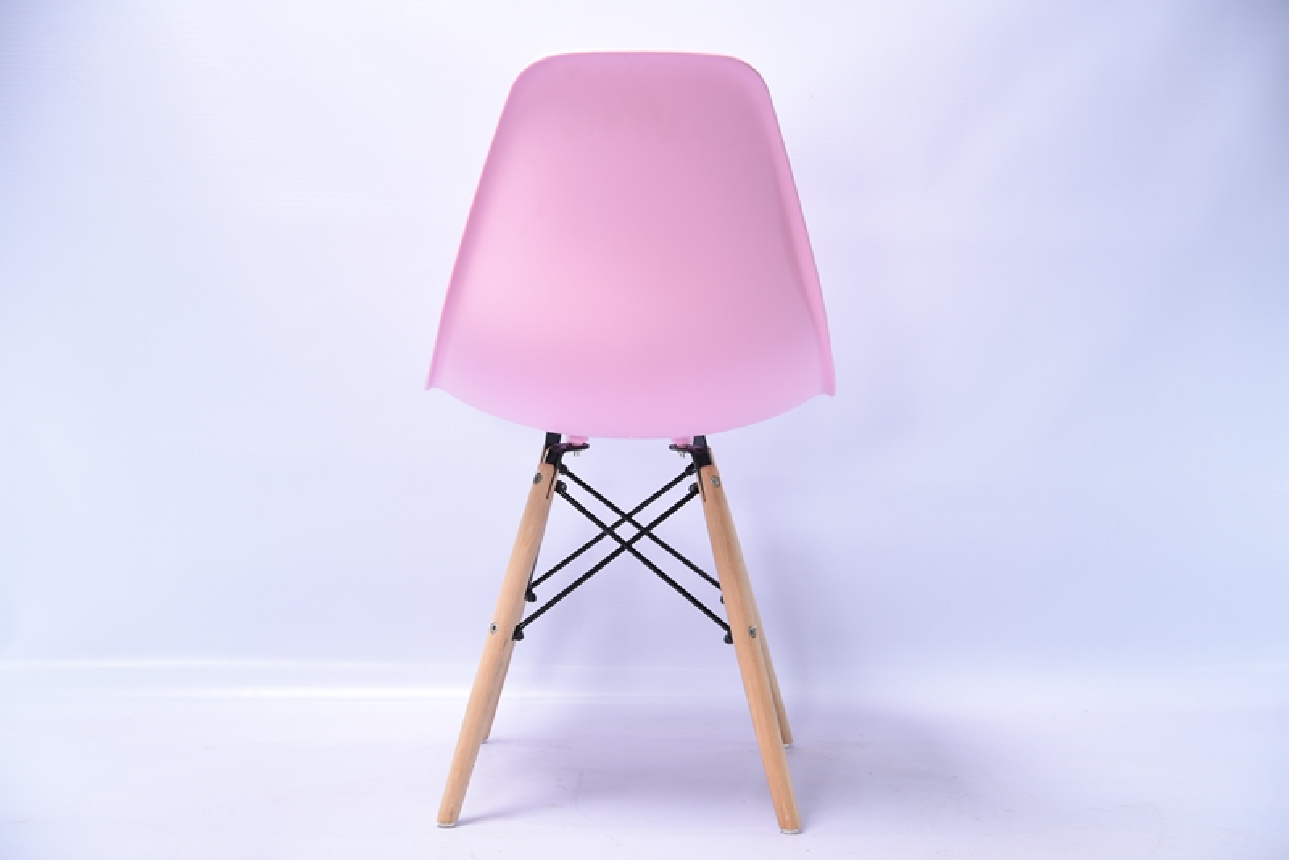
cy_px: 430
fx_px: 2328
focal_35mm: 65
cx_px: 644
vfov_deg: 20.9
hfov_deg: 30.9
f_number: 4.5
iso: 125
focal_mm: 65
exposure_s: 1/50
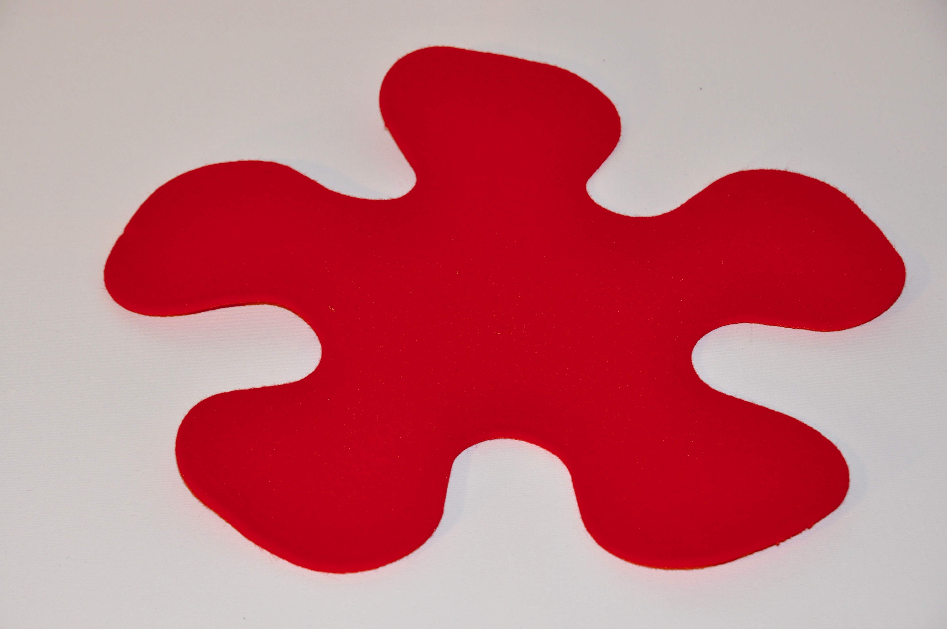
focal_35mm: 98
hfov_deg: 20.9
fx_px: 2562
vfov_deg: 14.0
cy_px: 314
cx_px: 474
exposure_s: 1/60
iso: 500
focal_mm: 65
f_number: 9
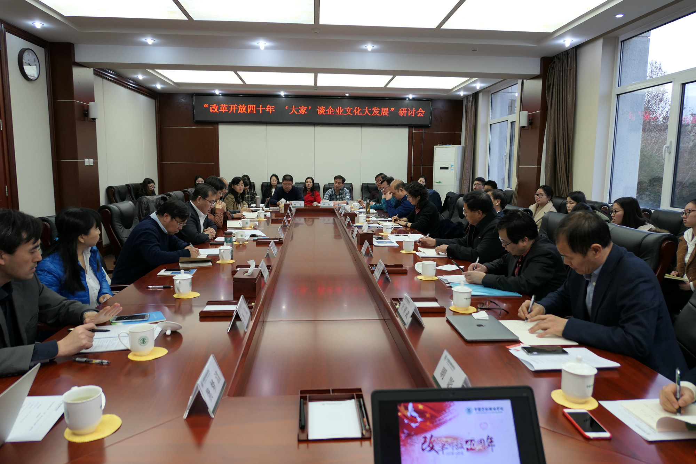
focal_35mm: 24
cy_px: 232
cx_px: 348
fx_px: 464
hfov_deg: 73.7
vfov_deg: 53.1
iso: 125
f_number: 2
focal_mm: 8.8
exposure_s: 1/125
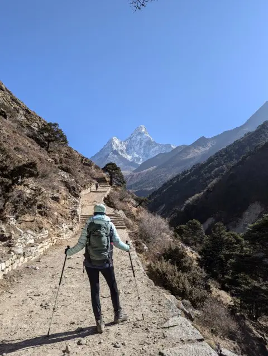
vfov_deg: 71.5
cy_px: 178
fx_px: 247
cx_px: 134
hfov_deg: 56.9
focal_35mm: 24
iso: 40
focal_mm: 6.81
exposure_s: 1/1639
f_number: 1.85
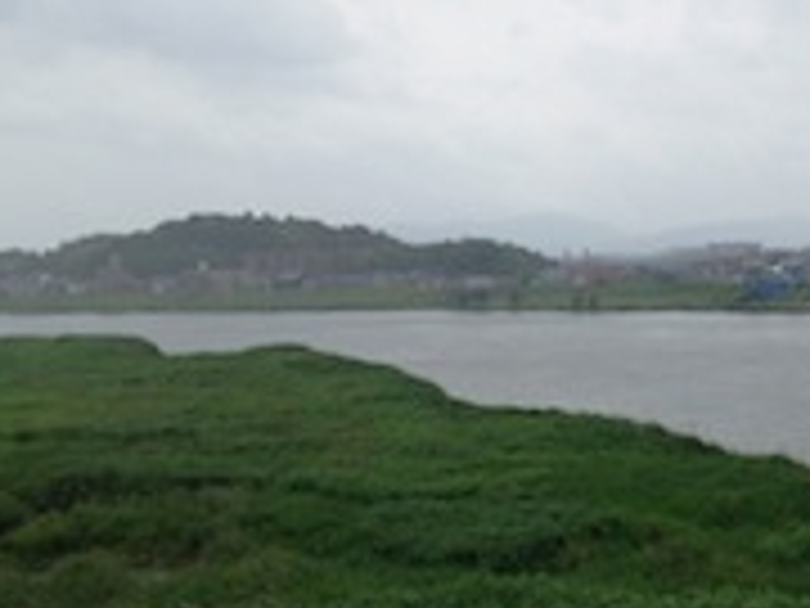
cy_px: 270
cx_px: 680
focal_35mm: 66
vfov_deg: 22.2
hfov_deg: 28.6
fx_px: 1544
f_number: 2.4
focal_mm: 4.12
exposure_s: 1/361
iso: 50
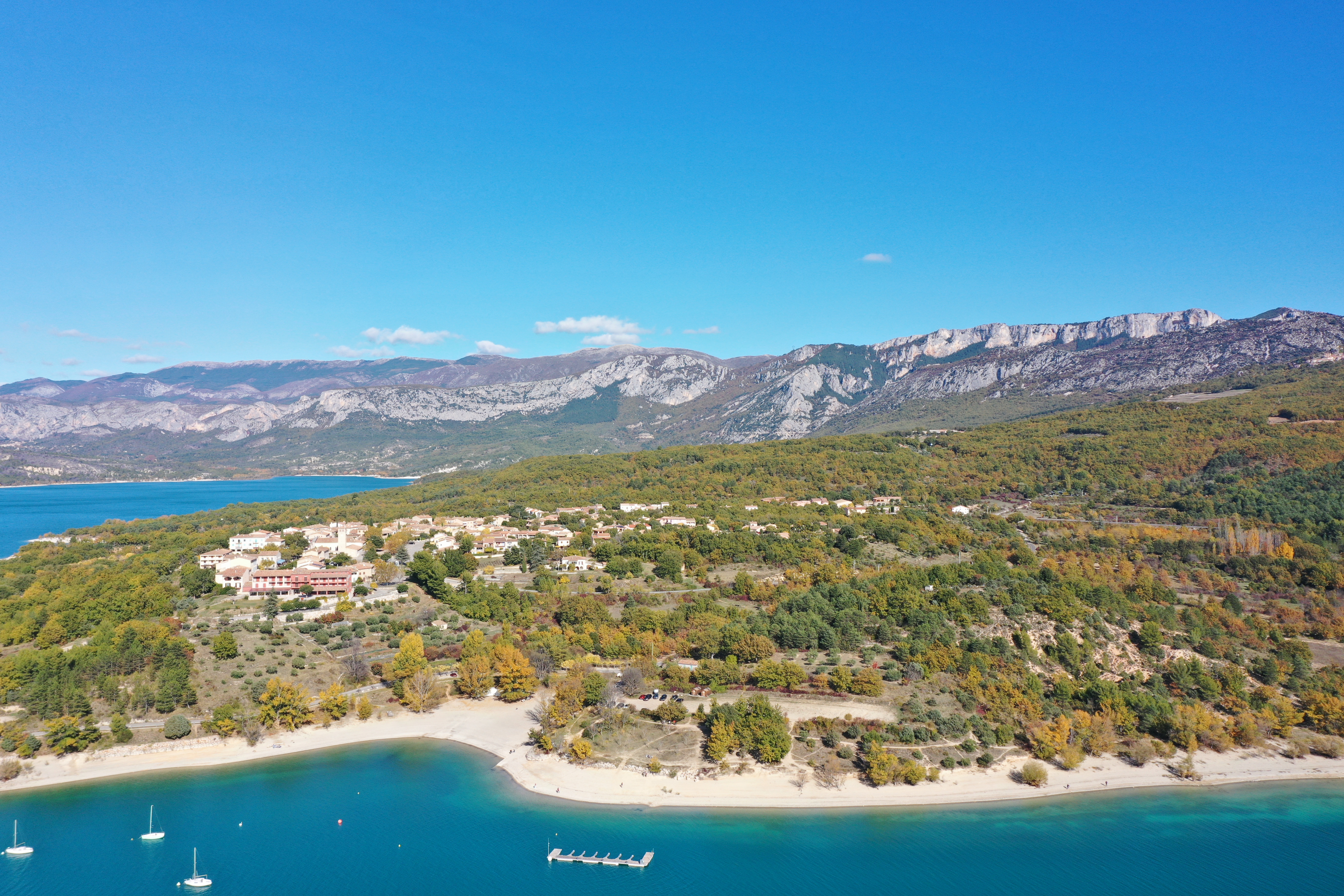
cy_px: 448
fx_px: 1045
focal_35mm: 28
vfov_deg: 46.4
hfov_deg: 65.5
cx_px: 672
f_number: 5.6
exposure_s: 1/400
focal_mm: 10.26
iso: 100
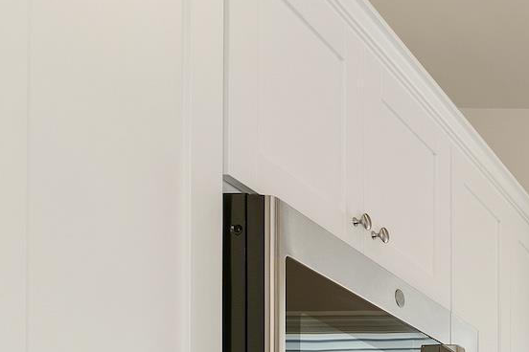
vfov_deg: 19.0
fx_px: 895
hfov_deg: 23.9
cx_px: 847
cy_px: 556
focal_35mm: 61
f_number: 6.3
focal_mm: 16.8
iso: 400
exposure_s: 1/25
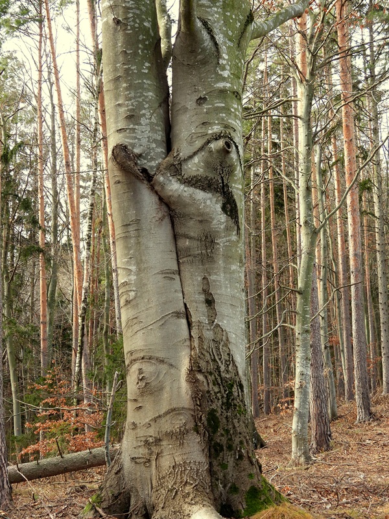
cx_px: 194
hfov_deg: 19.6
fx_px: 1124
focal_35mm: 75
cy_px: 260
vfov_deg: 26.0
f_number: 3.5
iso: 100
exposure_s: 1/100
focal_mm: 13.4
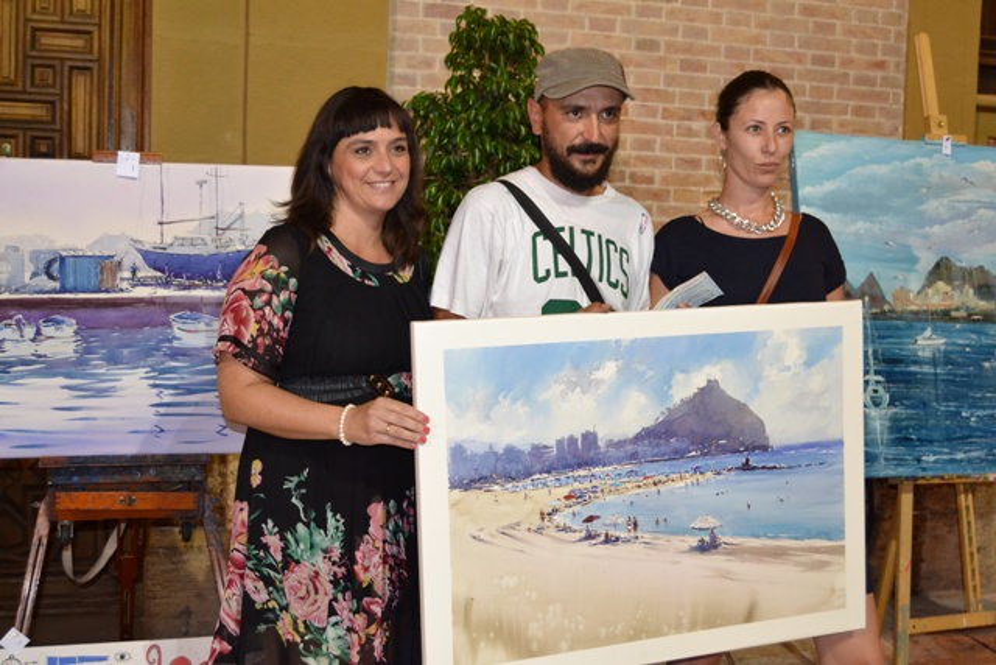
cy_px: 332
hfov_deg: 43.6
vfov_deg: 29.9
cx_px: 498
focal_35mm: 45
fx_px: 1245
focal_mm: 30
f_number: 4.2
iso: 1600
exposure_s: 1/60
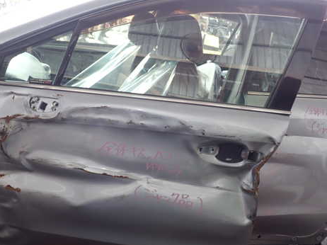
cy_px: 131
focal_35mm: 39
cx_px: 132
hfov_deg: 47.6
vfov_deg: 36.8
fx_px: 368
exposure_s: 1/60
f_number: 2.3
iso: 125
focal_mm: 5.4
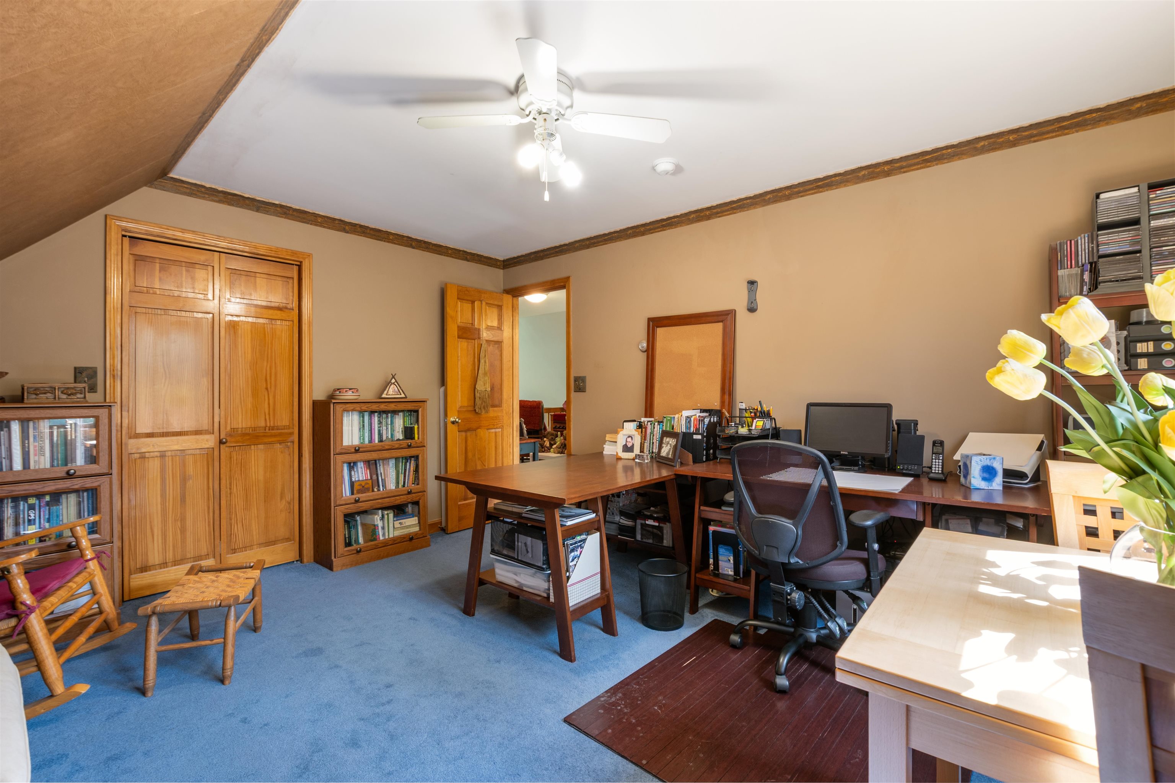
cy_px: 392
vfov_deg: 77.3
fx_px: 490
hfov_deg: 100.4
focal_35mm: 15
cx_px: 588
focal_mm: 10
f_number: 8
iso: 100
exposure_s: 1/1.25
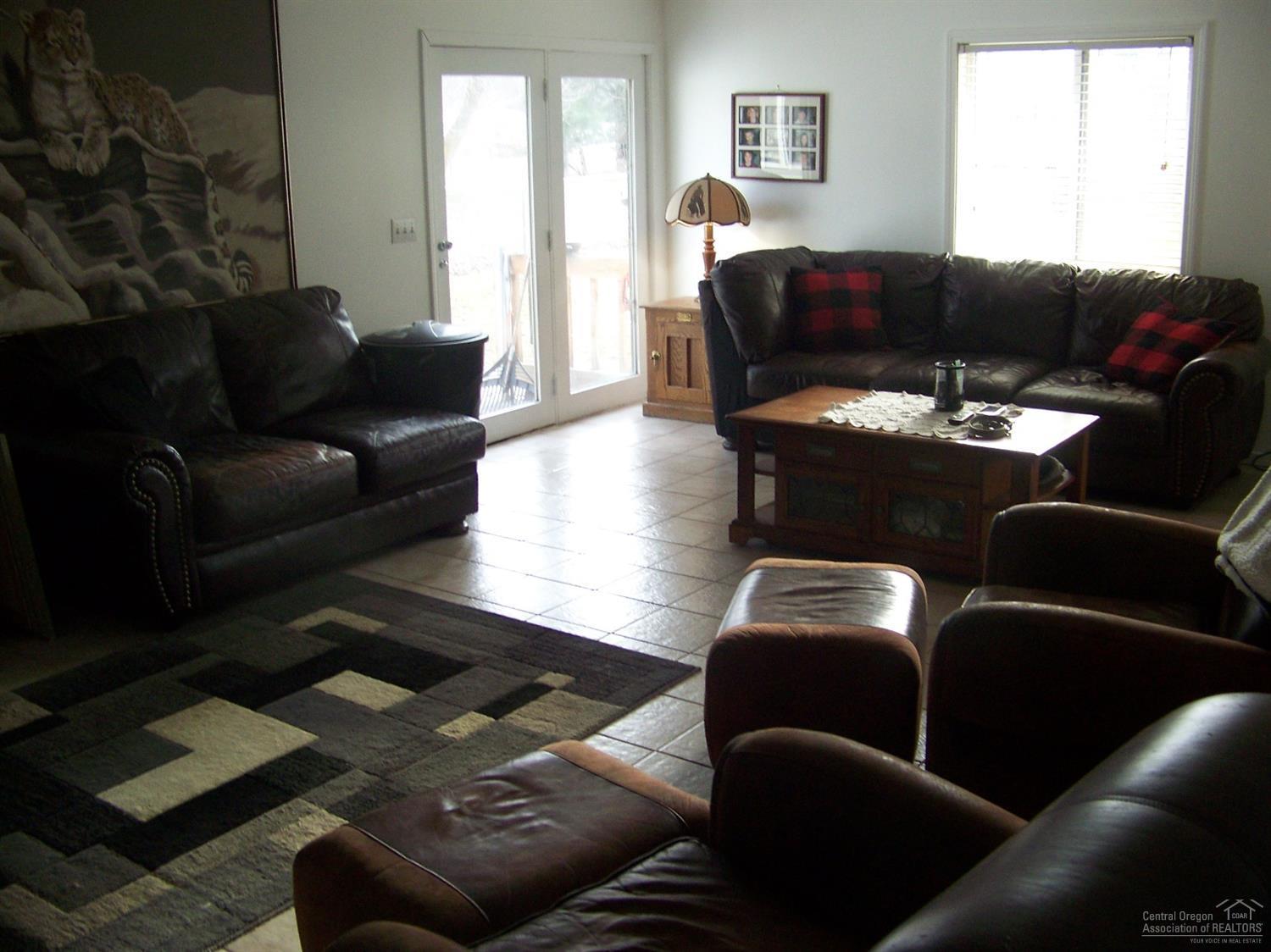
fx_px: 1321
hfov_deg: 51.4
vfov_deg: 39.6
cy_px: 476
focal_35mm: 36
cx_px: 636
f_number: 2.8
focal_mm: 5.85
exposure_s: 1/30
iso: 160
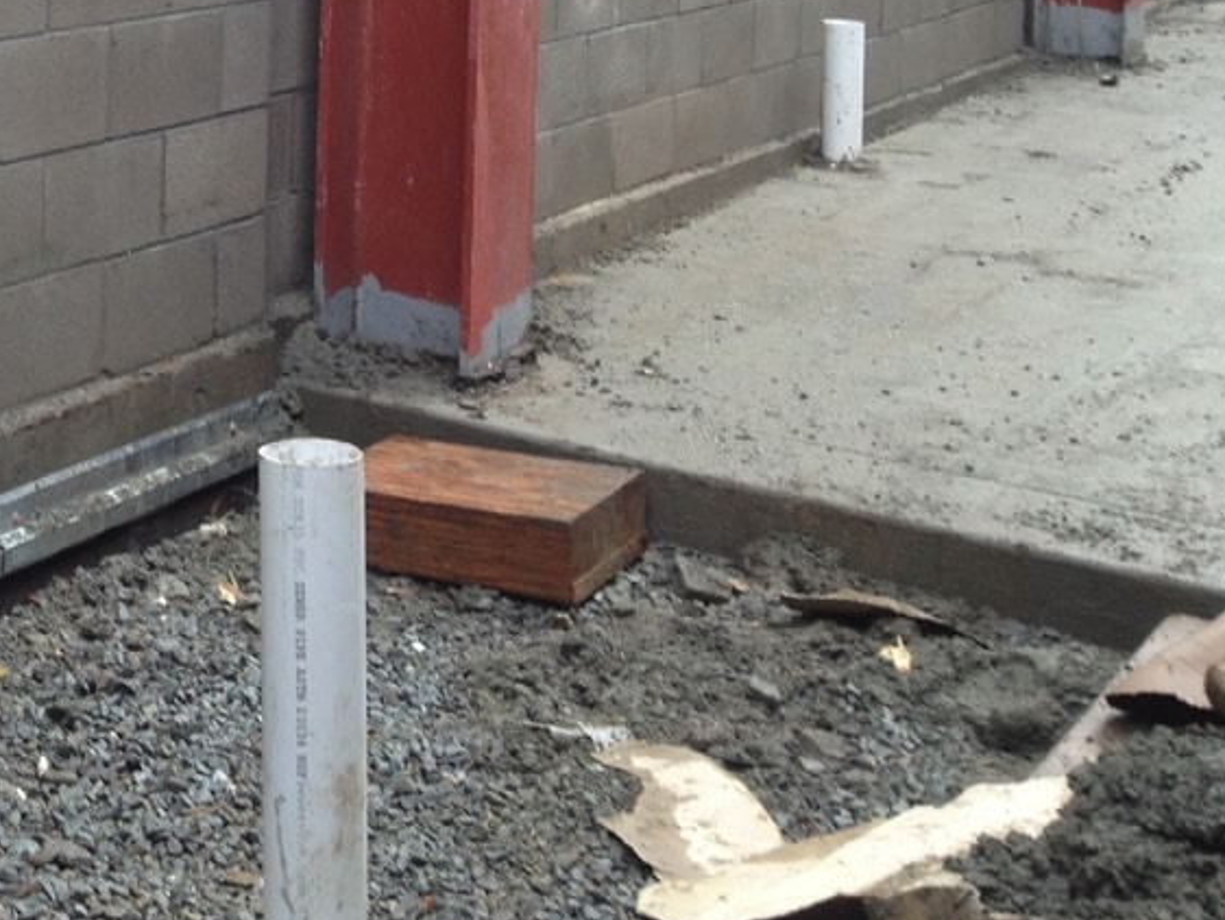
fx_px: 2938
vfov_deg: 17.1
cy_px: -159
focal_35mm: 83
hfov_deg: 22.1
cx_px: -169
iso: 50
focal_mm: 4.28
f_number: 2.4
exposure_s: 1/60
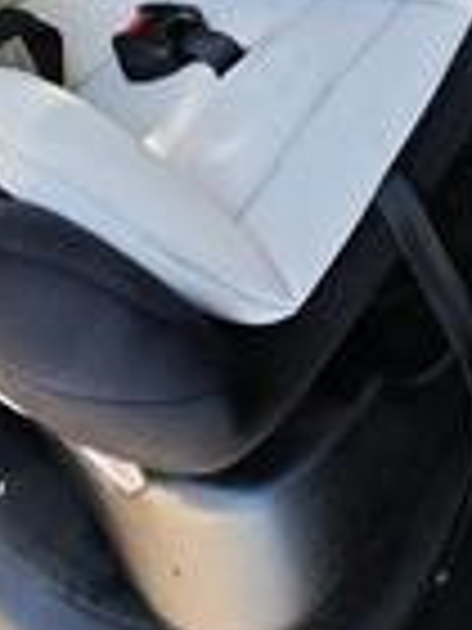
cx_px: 220
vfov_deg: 27.2
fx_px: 873
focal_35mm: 48
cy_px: -324
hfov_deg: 30.3
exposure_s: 1/74
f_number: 2.2
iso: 100
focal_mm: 2.13
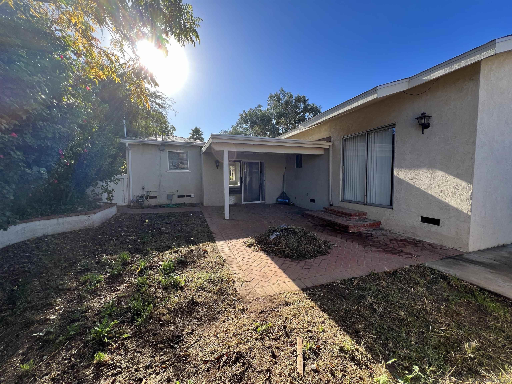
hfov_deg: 106.2
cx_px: 256
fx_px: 192
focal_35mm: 13
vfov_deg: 89.9
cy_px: 192
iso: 32
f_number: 1.8
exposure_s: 1/382
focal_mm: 1.57
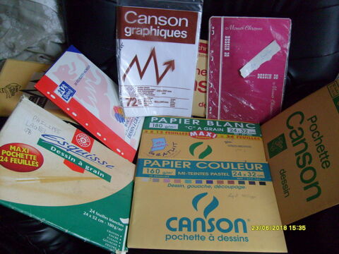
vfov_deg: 40.7
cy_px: 127
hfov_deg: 52.6
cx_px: 170
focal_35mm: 35
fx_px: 343
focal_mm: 5.8
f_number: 2.8
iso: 160
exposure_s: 1/45
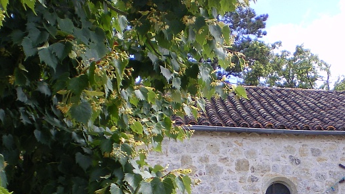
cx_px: 294
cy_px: 234
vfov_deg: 14.4
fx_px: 741
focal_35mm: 81
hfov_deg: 25.6
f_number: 3.1
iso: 64
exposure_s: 1/200
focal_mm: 6.3
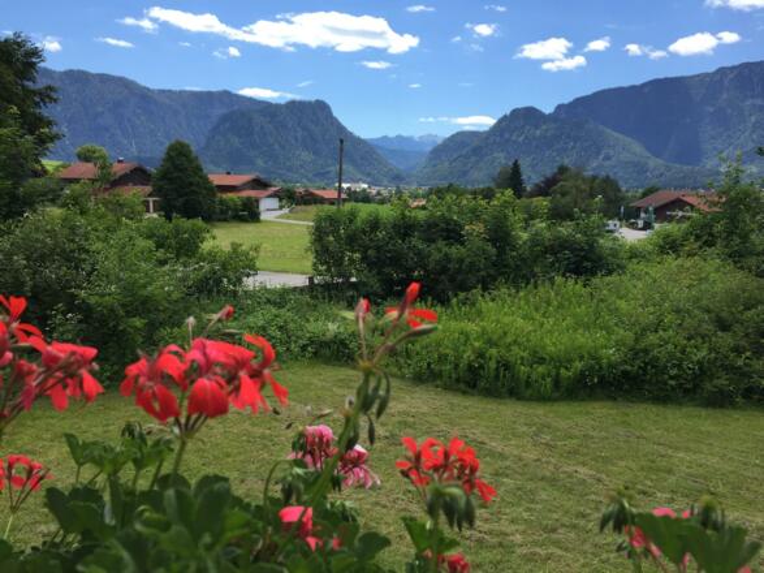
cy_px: 286
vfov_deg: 48.2
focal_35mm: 29
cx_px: 382
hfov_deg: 61.7
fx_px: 640
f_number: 2.2
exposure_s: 1/1364
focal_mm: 4.15
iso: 32
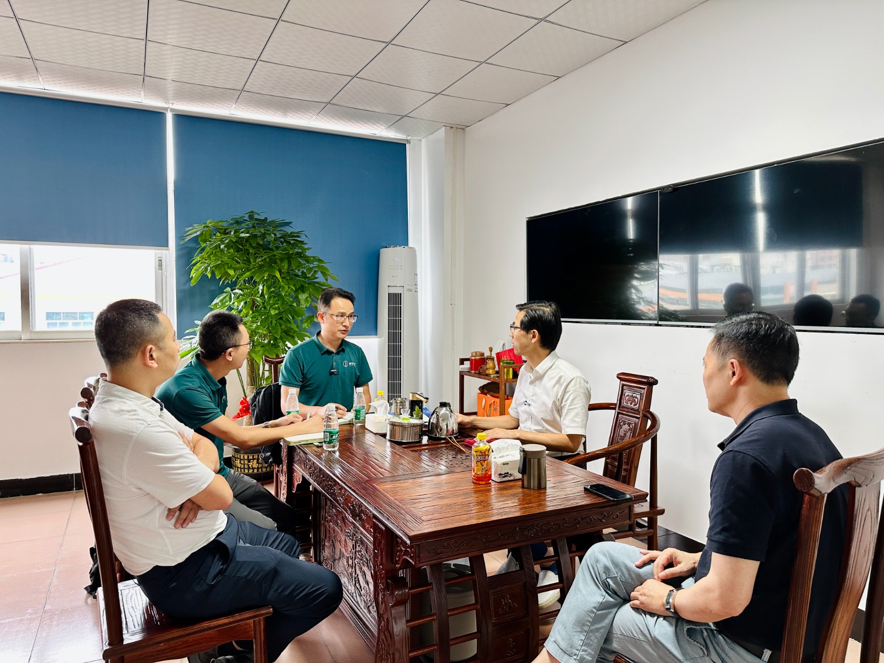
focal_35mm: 24
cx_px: 442
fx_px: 613
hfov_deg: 71.6
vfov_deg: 56.8
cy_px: 332
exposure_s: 1/50
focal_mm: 6.86
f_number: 1.78
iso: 125
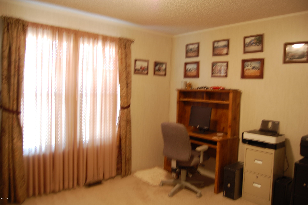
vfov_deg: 47.8
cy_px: 102
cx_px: 154
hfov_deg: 67.4
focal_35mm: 27
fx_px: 231
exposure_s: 1/6
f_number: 3.5
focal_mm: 18
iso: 200
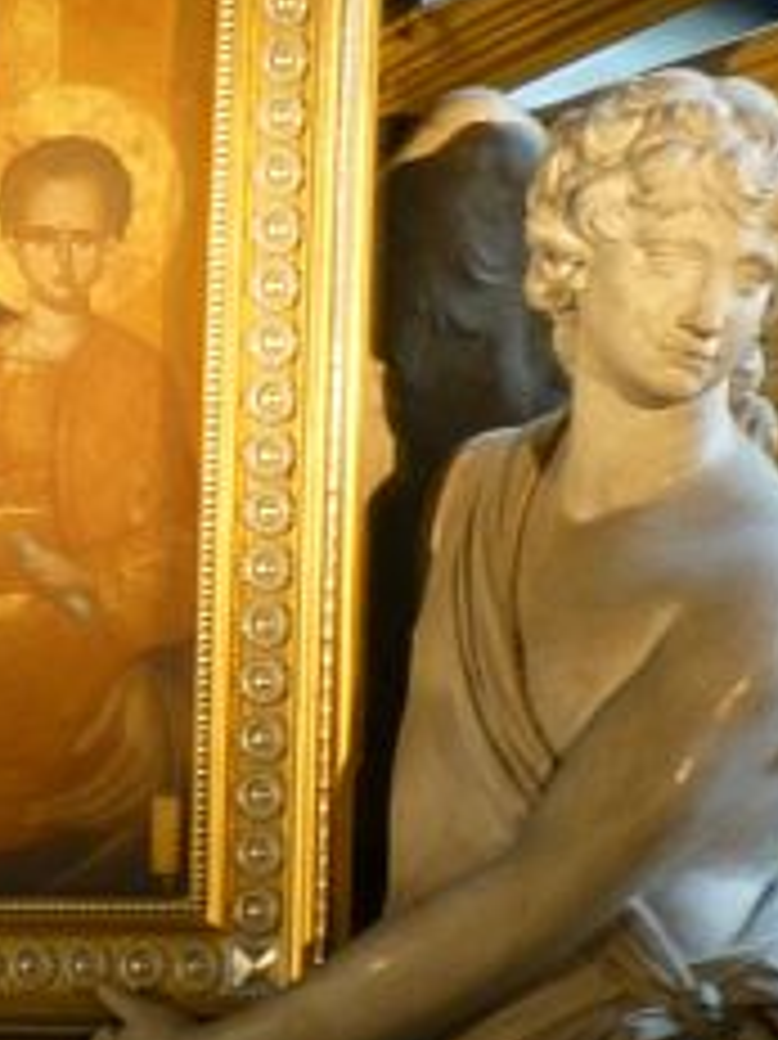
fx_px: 19586
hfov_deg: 2.3
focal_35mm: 653
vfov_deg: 3.0
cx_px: -133
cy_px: 473
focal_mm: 44.4
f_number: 5.7
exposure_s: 1/10
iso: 640
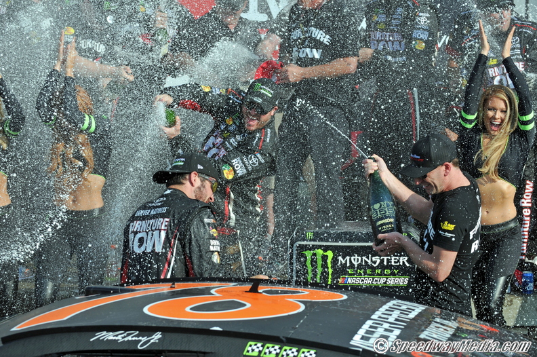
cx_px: 268
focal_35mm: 210
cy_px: 178
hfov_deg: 9.8
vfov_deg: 6.5
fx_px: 3129
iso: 200
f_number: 4
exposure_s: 1/1250
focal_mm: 140
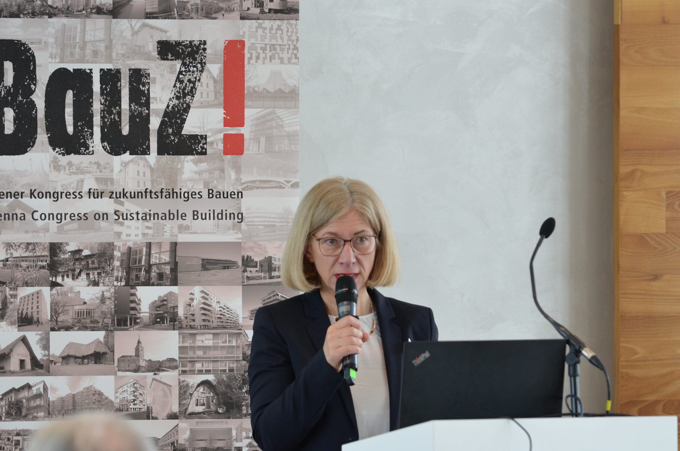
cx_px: 351
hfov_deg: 6.0
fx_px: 6447
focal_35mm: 342
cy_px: 246
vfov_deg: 4.0
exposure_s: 1/250
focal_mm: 200
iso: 800
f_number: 4
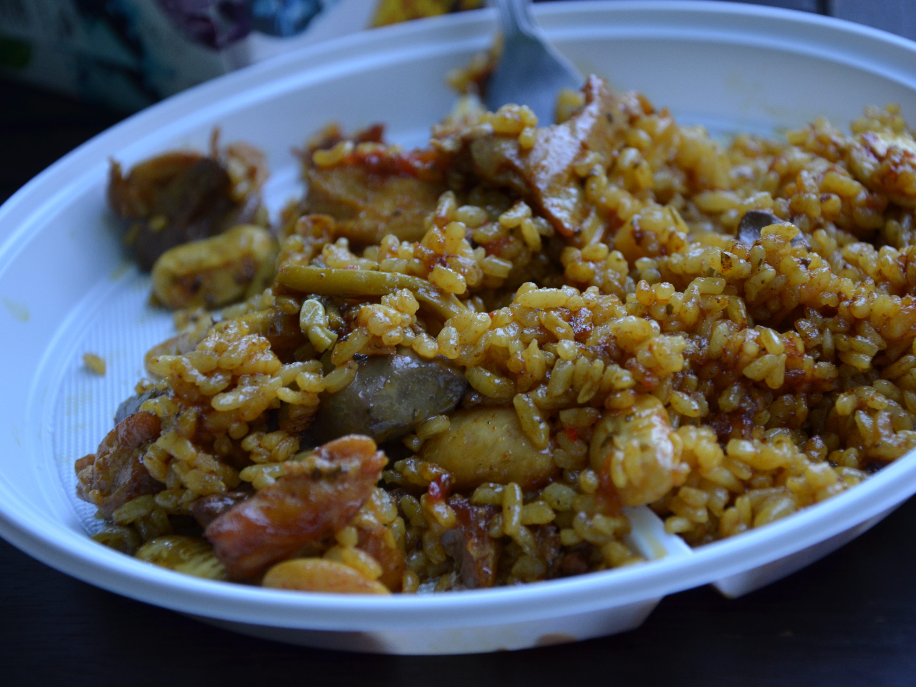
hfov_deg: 23.8
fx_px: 2170
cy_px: 342
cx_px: 493
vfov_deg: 18.0
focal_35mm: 82
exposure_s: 1/60
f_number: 5
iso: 500
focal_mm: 50
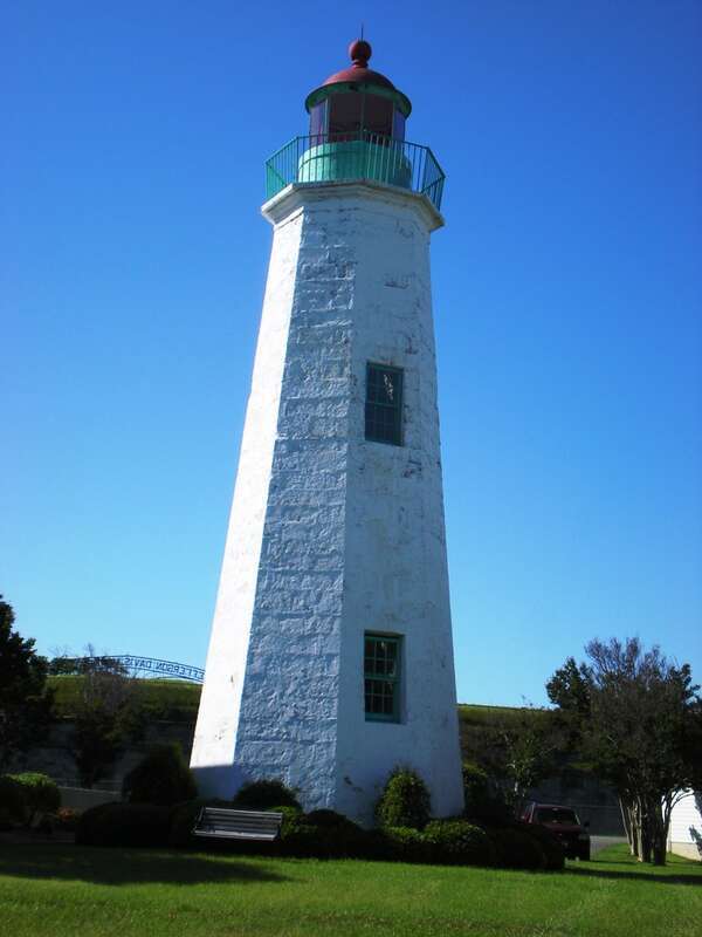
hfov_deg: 26.1
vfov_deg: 34.3
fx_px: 1514
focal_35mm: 56
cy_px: 468
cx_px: 351
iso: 64
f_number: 5.6
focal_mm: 9.3
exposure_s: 1/420
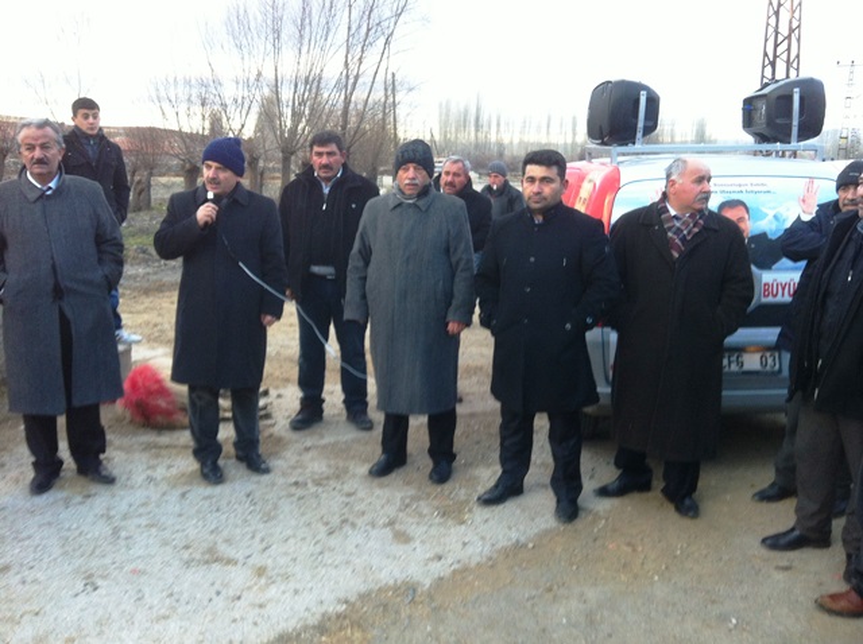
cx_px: 432
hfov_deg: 52.7
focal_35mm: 35
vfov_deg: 40.6
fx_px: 871
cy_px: 322
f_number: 2.8
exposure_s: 1/50
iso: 100
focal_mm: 3.85
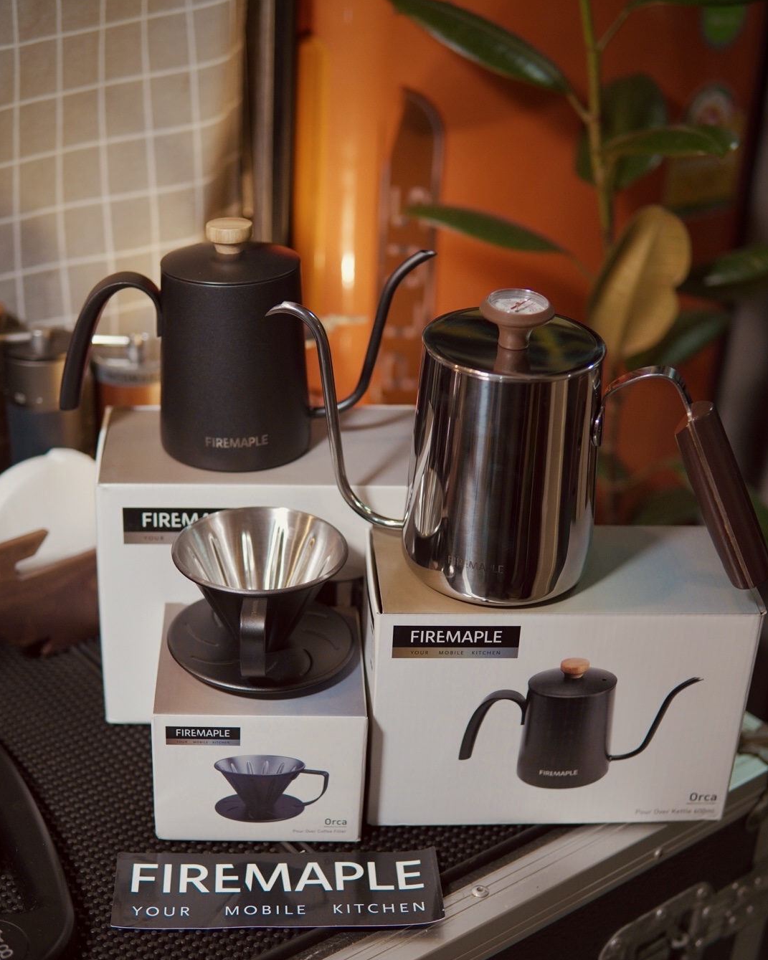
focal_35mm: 51
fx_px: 1449
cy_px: 553
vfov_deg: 36.6
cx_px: 384
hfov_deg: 29.7
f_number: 1.8
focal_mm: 30
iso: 320
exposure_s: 1/125
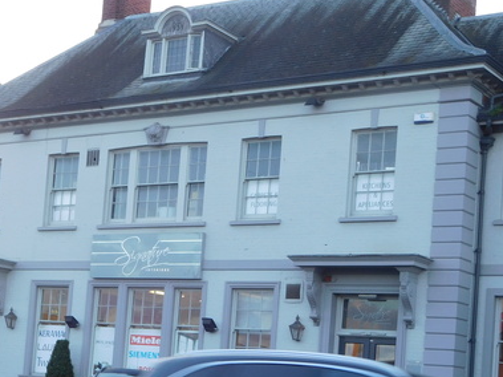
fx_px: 1104
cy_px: 311
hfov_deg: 25.6
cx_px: 186
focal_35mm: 76
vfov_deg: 19.2
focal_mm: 8
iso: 125
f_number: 4
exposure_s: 1/60
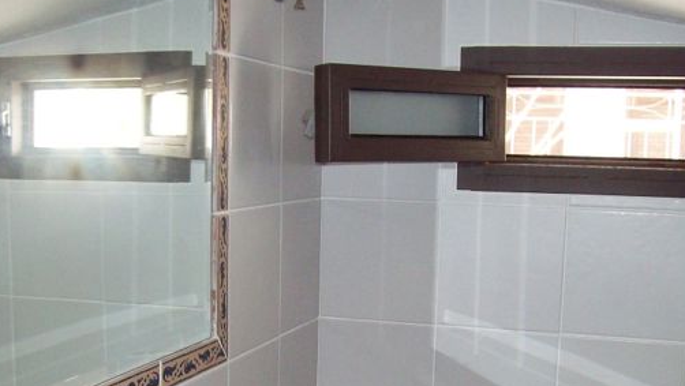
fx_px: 1000
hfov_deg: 37.7
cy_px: 316
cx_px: 275
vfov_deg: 21.6
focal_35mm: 55
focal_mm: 6
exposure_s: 1/64
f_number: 2.7
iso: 200
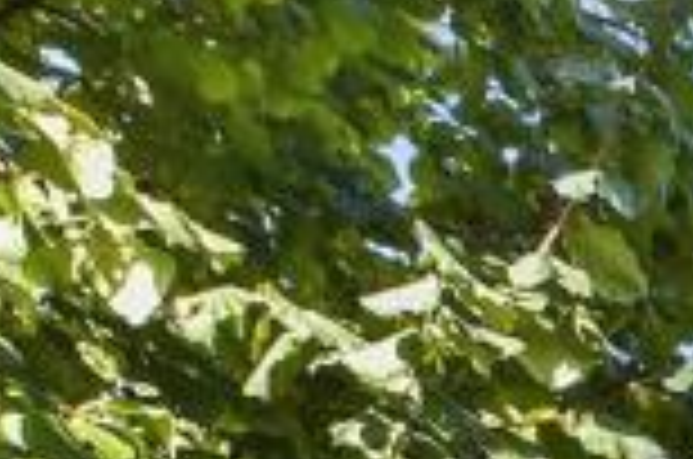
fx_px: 1921
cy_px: 1433
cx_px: 1881
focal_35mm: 100
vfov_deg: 9.8
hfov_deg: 12.7
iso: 160
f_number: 8
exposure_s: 1/60
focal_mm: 10
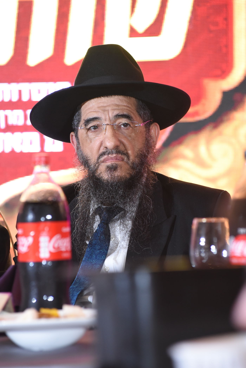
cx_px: 123
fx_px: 2050
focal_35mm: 200
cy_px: 184
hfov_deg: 6.9
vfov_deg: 10.3
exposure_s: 1/200
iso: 3200
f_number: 5
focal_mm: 200
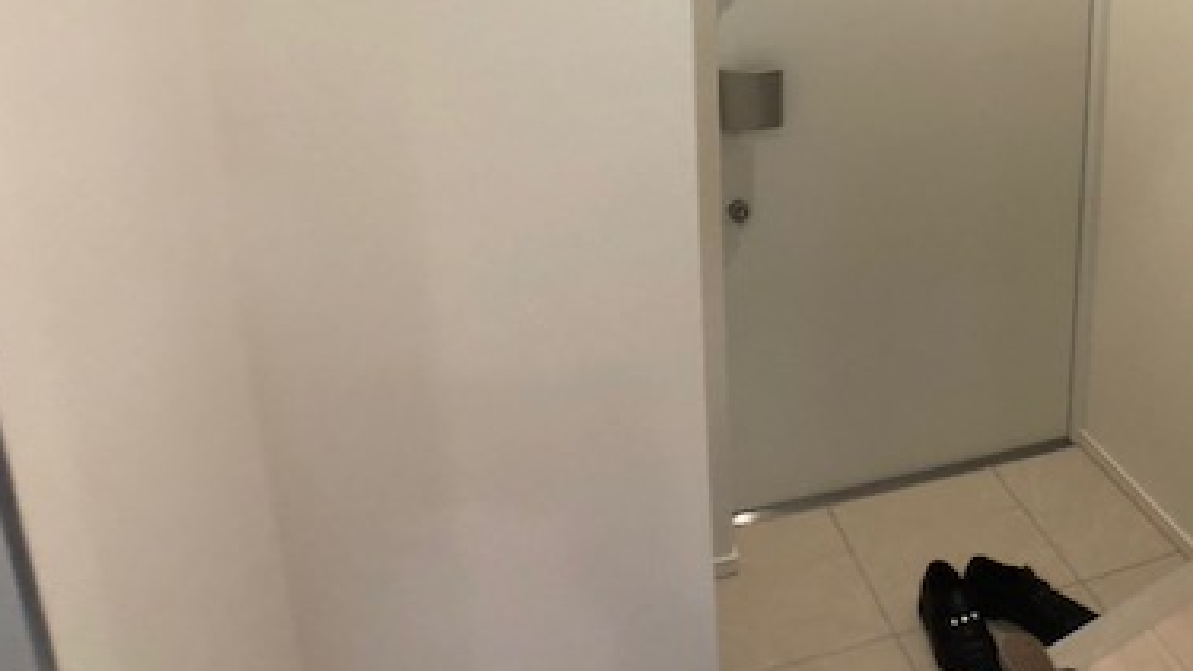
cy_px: -6
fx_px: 1645
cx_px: 875
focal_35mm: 52
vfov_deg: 22.2
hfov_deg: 38.9
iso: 32
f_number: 1.8
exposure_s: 1/25
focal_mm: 3.99
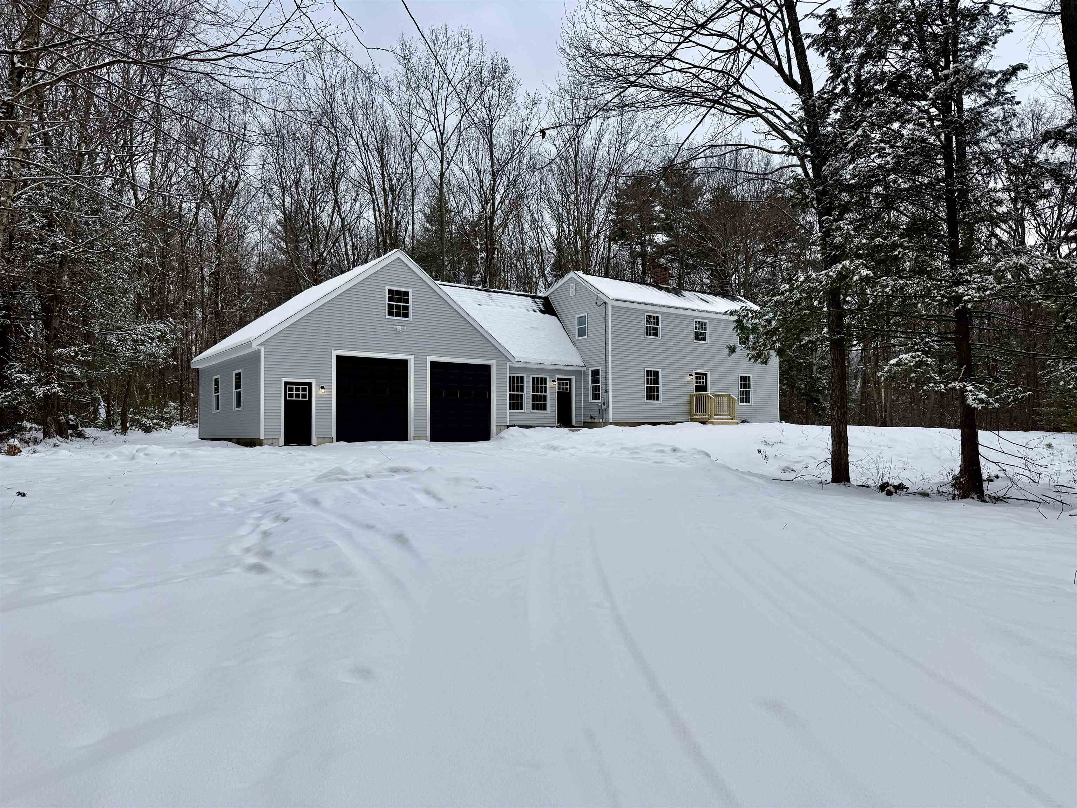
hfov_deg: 71.6
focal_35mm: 24
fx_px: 747
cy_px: 404
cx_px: 538
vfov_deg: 56.8
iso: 80
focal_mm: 6.76
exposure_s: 1/1091
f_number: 1.78
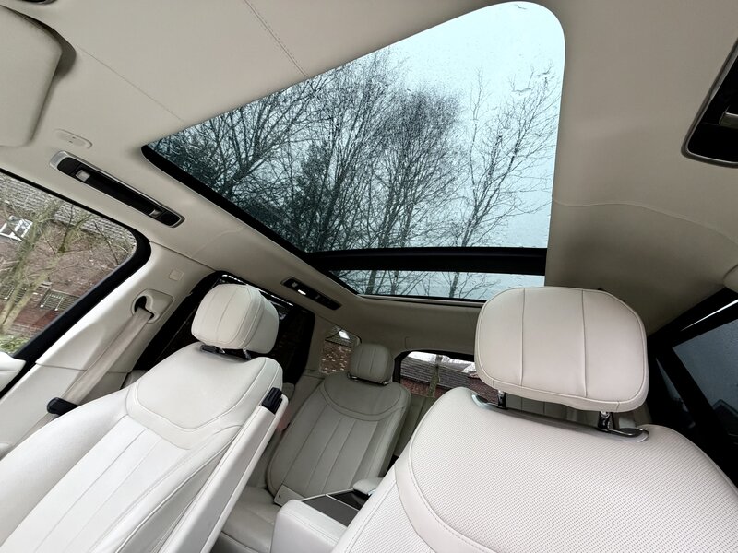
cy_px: 276
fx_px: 298
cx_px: 369
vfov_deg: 85.7
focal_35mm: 14
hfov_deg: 102.1
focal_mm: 2.22
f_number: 2.2
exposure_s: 1/50
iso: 320
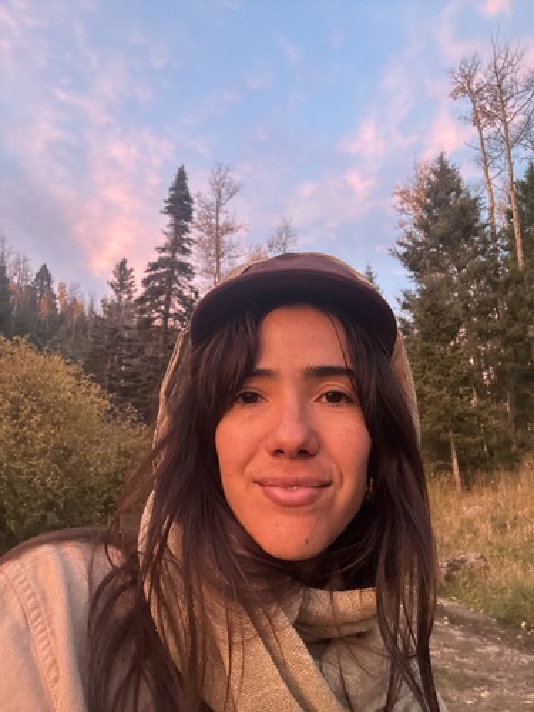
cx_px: 267
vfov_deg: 73.9
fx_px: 473
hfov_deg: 58.9
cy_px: 356
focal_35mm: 23
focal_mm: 2.69
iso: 400
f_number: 1.9
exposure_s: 1/33
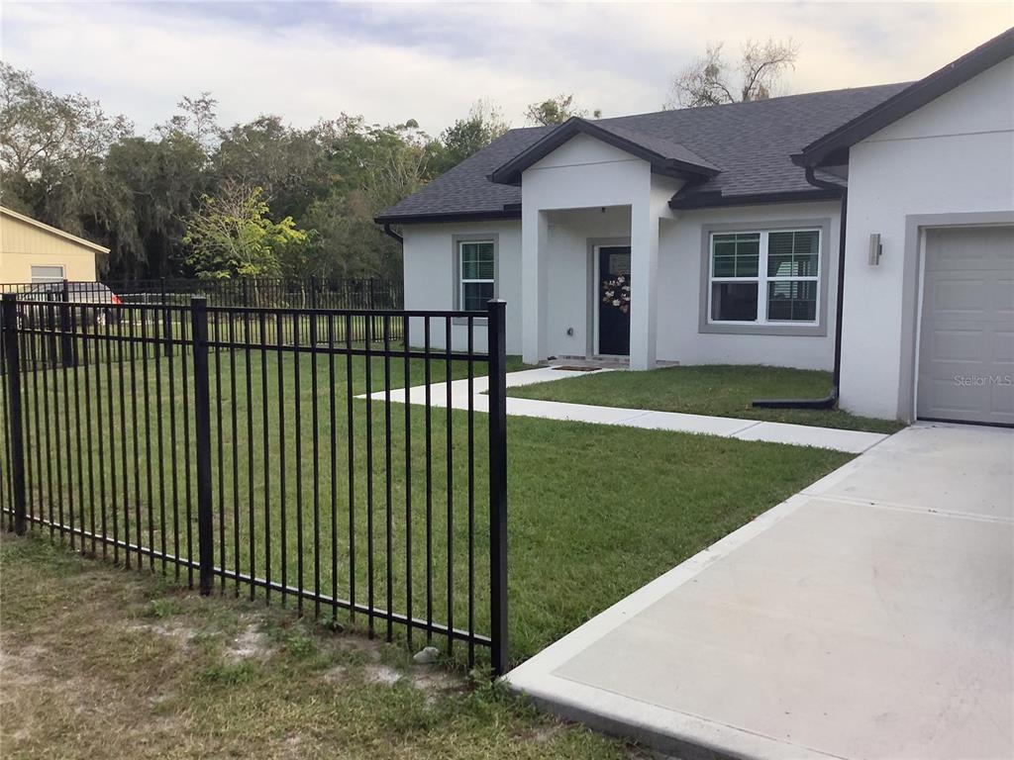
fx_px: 908
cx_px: 507
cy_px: 380
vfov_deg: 45.4
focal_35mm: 31
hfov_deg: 58.4
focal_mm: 3.3
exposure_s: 1/185
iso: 25
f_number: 2.4
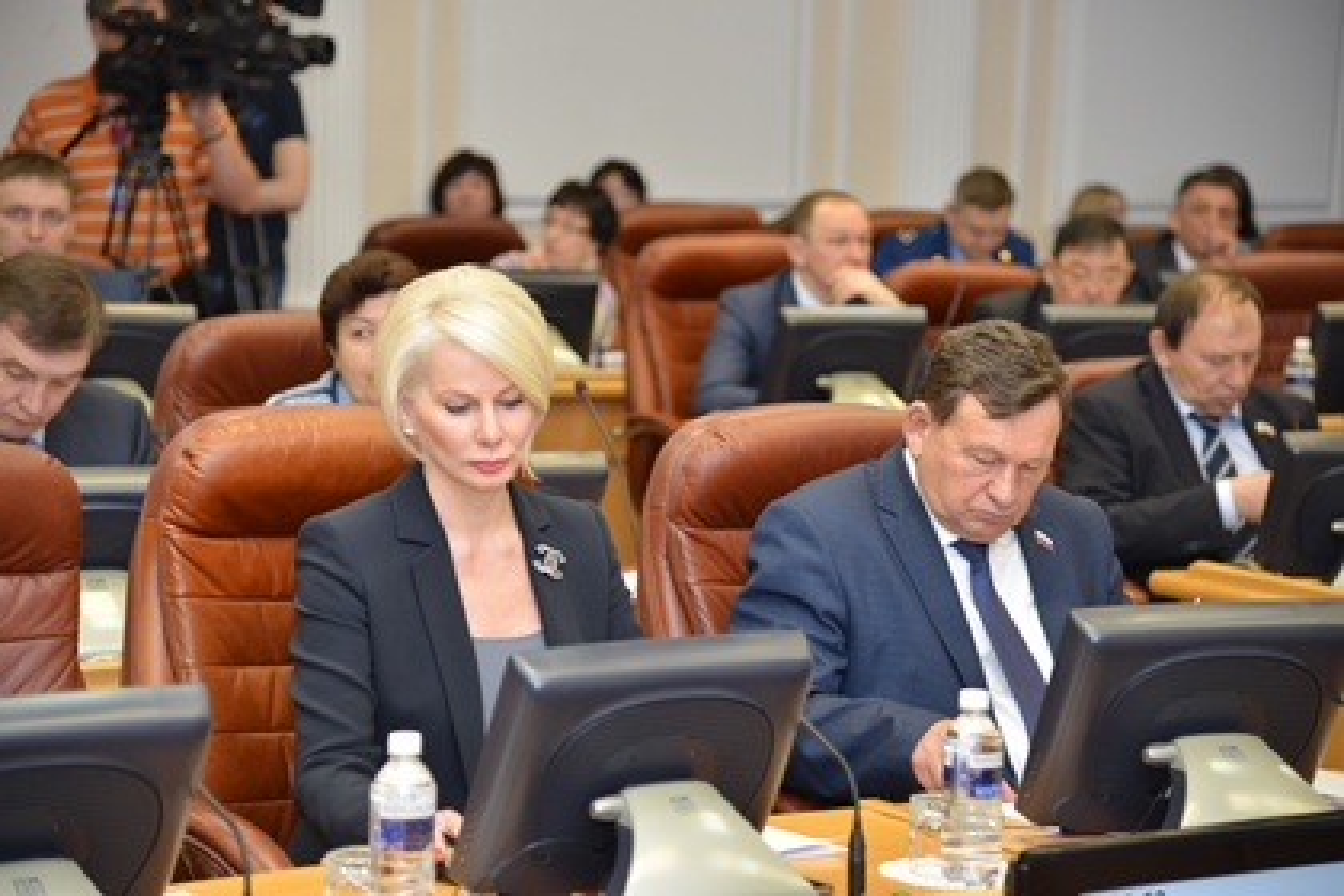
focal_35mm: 98
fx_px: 3658
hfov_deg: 20.8
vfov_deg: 14.0
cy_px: 448
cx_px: 672
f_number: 4
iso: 500
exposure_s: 1/60
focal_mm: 98
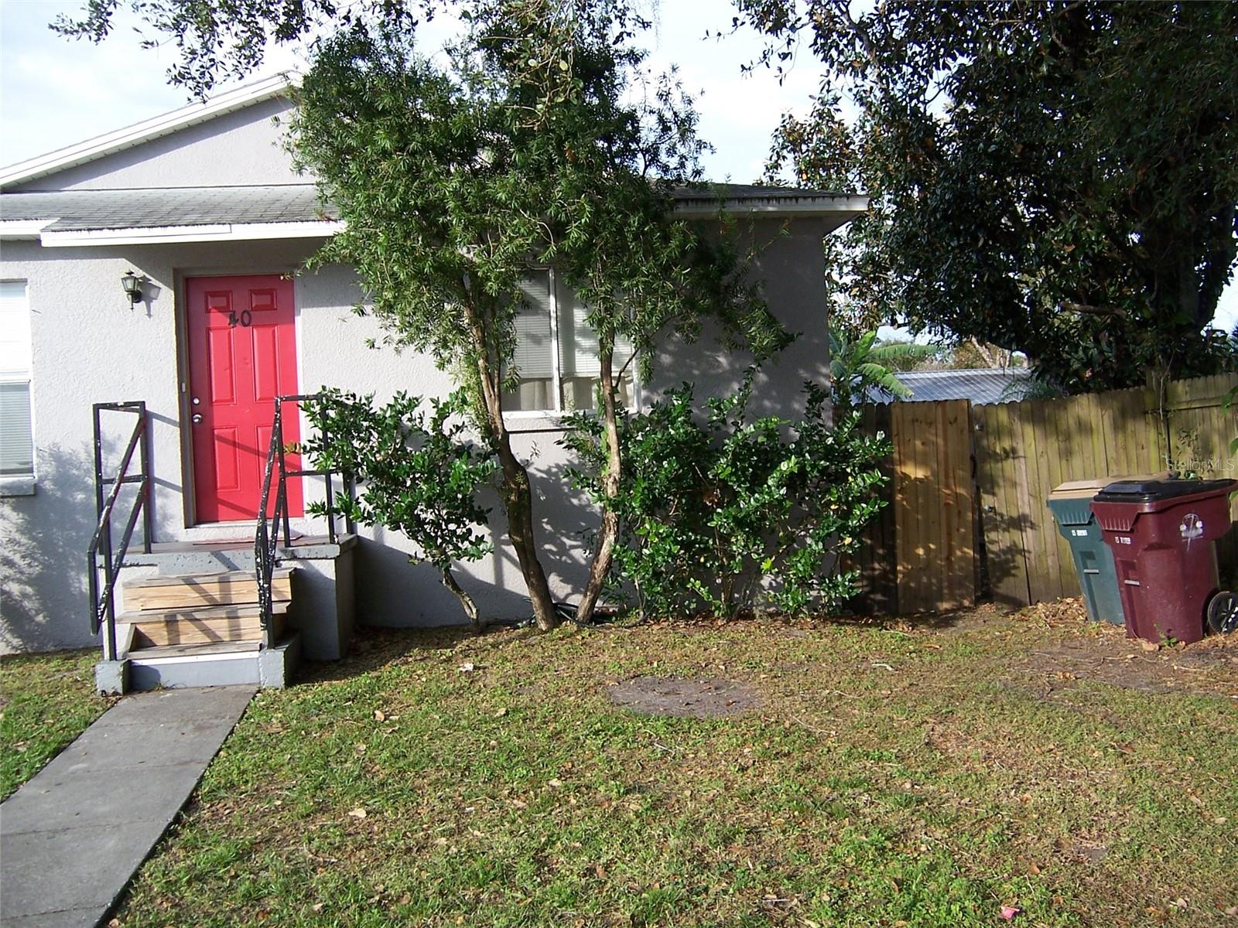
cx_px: 619
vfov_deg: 42.9
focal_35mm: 33
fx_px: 1180
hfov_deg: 55.4
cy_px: 464
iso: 80
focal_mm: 5.5
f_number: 3.4
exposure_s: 1/250
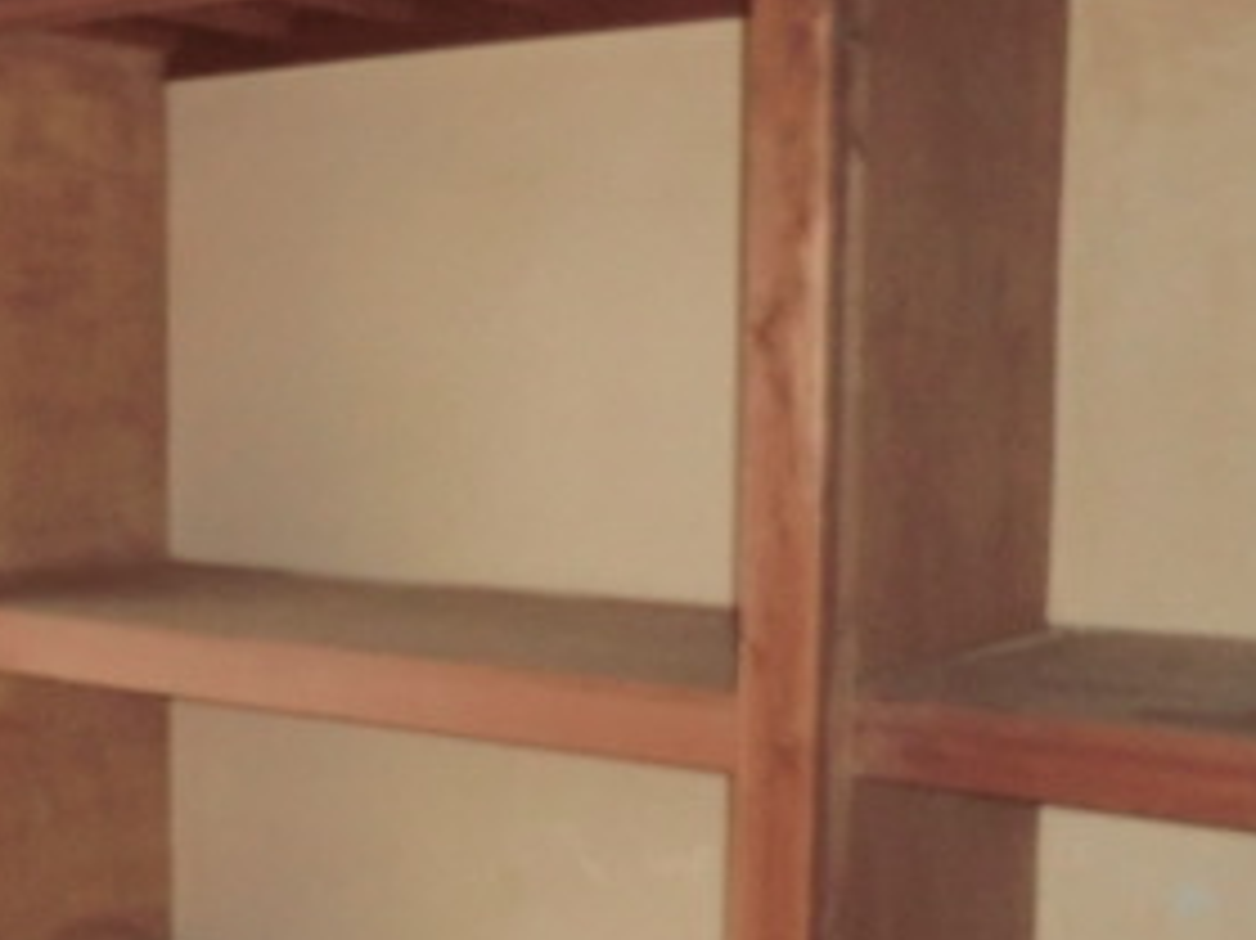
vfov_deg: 26.4
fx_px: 1995
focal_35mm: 55
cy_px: 594
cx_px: 257
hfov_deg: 33.9
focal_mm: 4.3
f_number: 3.2
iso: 400
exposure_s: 1/15
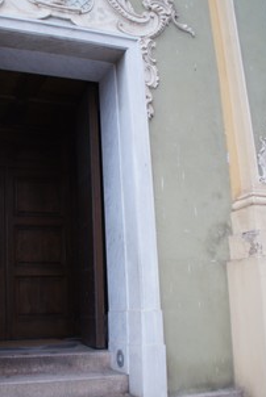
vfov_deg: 47.4
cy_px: 198
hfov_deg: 32.1
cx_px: 68
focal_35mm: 41
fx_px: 453
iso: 100
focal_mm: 18
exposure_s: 1/30
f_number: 3.5
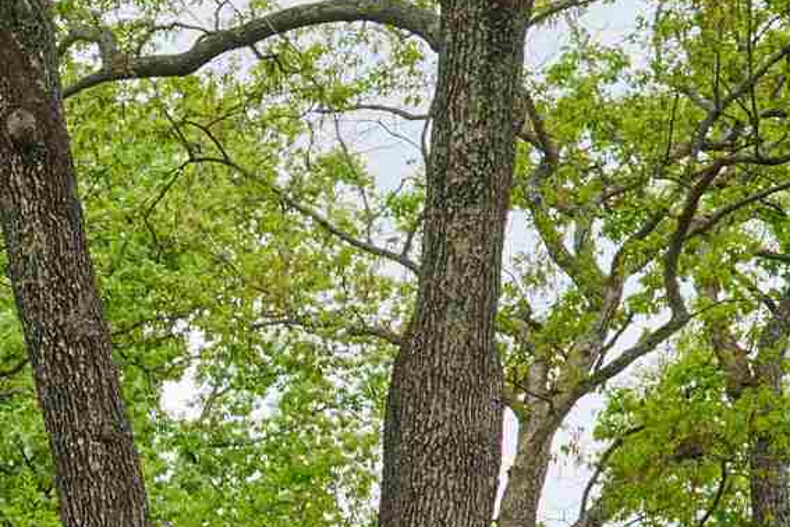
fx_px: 2853
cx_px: -914
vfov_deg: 10.2
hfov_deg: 13.1
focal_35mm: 130
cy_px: 811
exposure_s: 1/3200
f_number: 3.5
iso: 160
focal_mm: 24
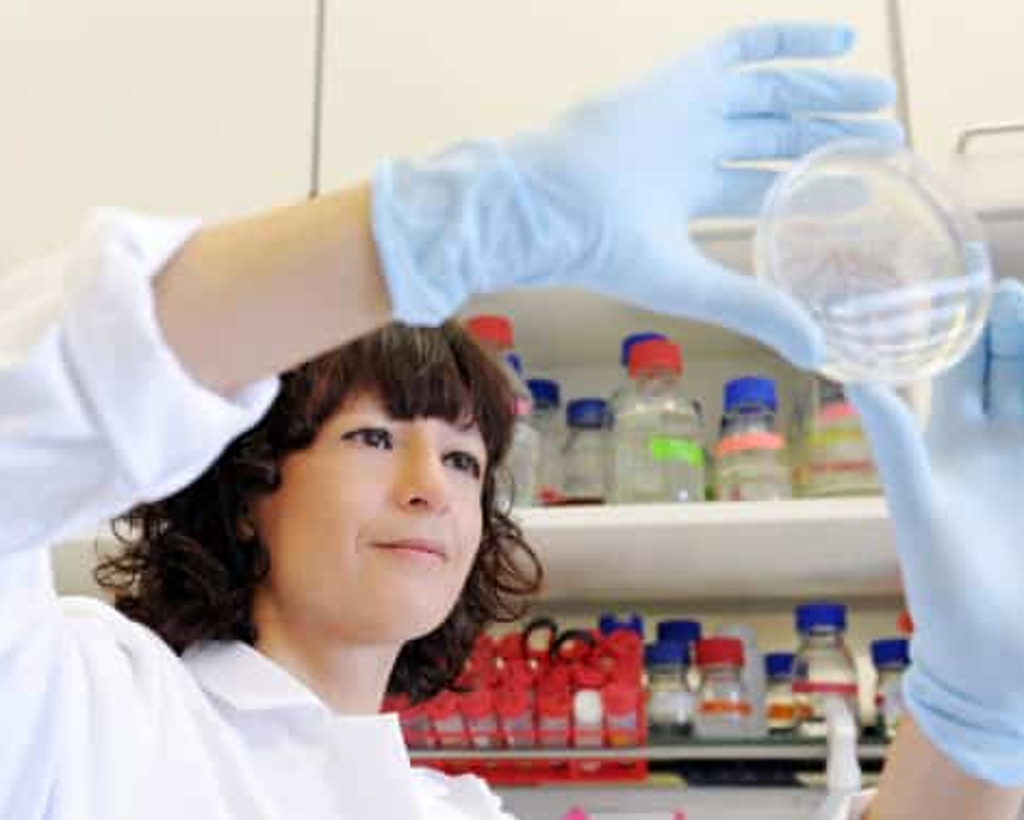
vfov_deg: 37.4
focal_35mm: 40
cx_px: 513
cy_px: 414
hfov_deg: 45.8
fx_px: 1213
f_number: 4.5
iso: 640
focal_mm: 35
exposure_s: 1/125
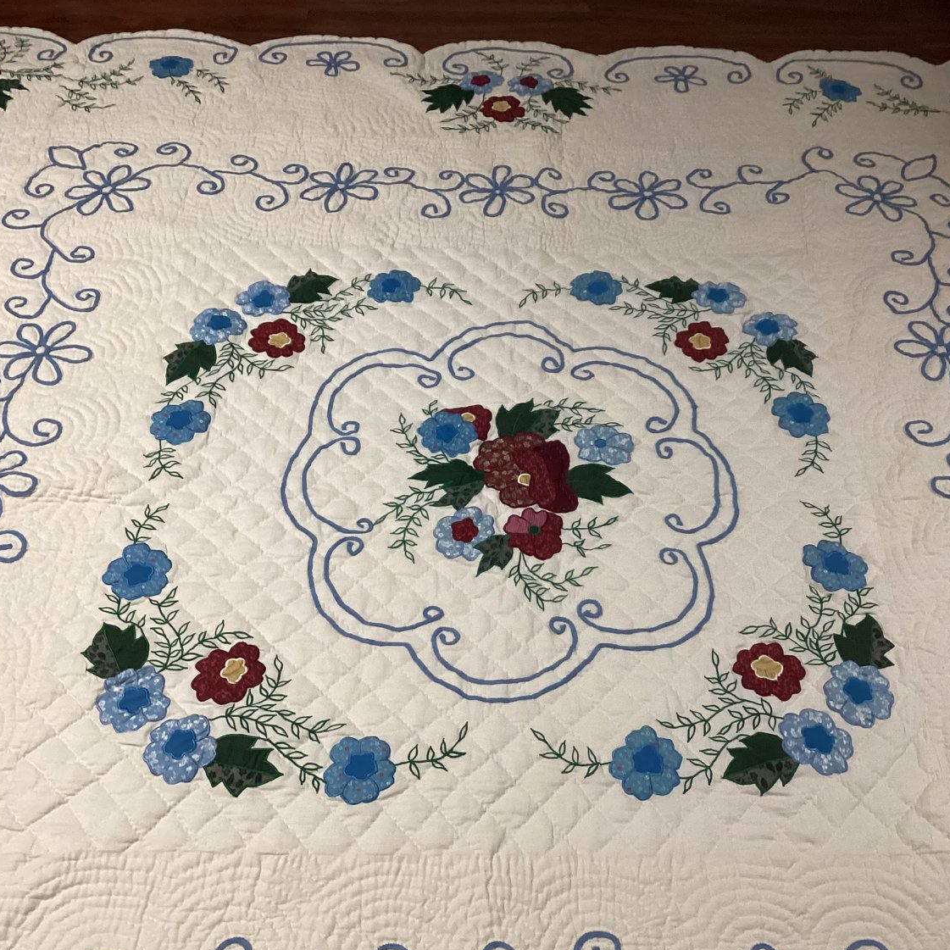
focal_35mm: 37
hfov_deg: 44.8
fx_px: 1149
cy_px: 478
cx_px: 537
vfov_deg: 44.9
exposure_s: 1/60
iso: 250
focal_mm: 3.3
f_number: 2.4
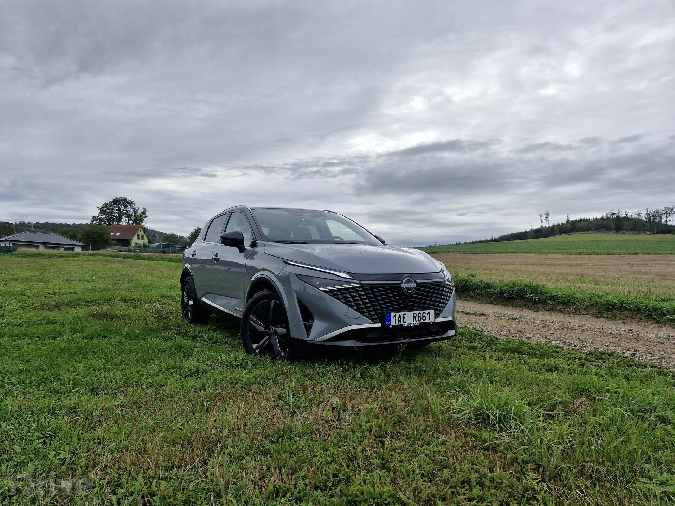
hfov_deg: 73.9
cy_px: 253
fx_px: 448
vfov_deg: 58.9
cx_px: 338
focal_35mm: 23
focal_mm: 5.54
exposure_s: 1/2192
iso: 50
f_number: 1.8
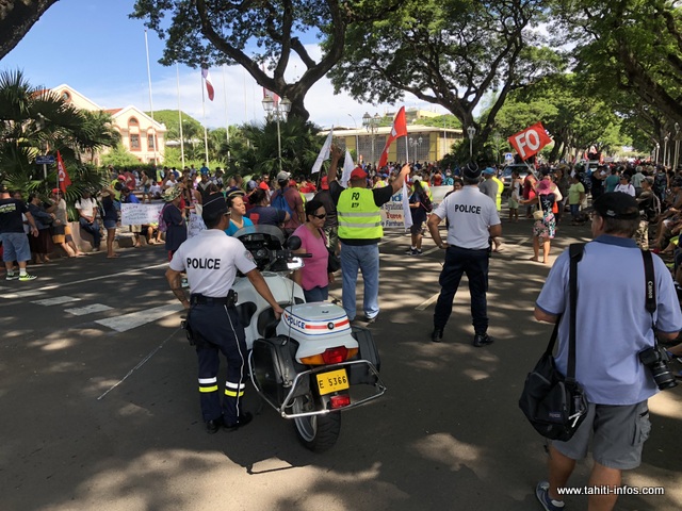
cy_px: 256
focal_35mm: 28
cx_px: 341
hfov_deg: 63.4
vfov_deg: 49.7
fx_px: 552
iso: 20
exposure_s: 1/381
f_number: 1.8
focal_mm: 3.99
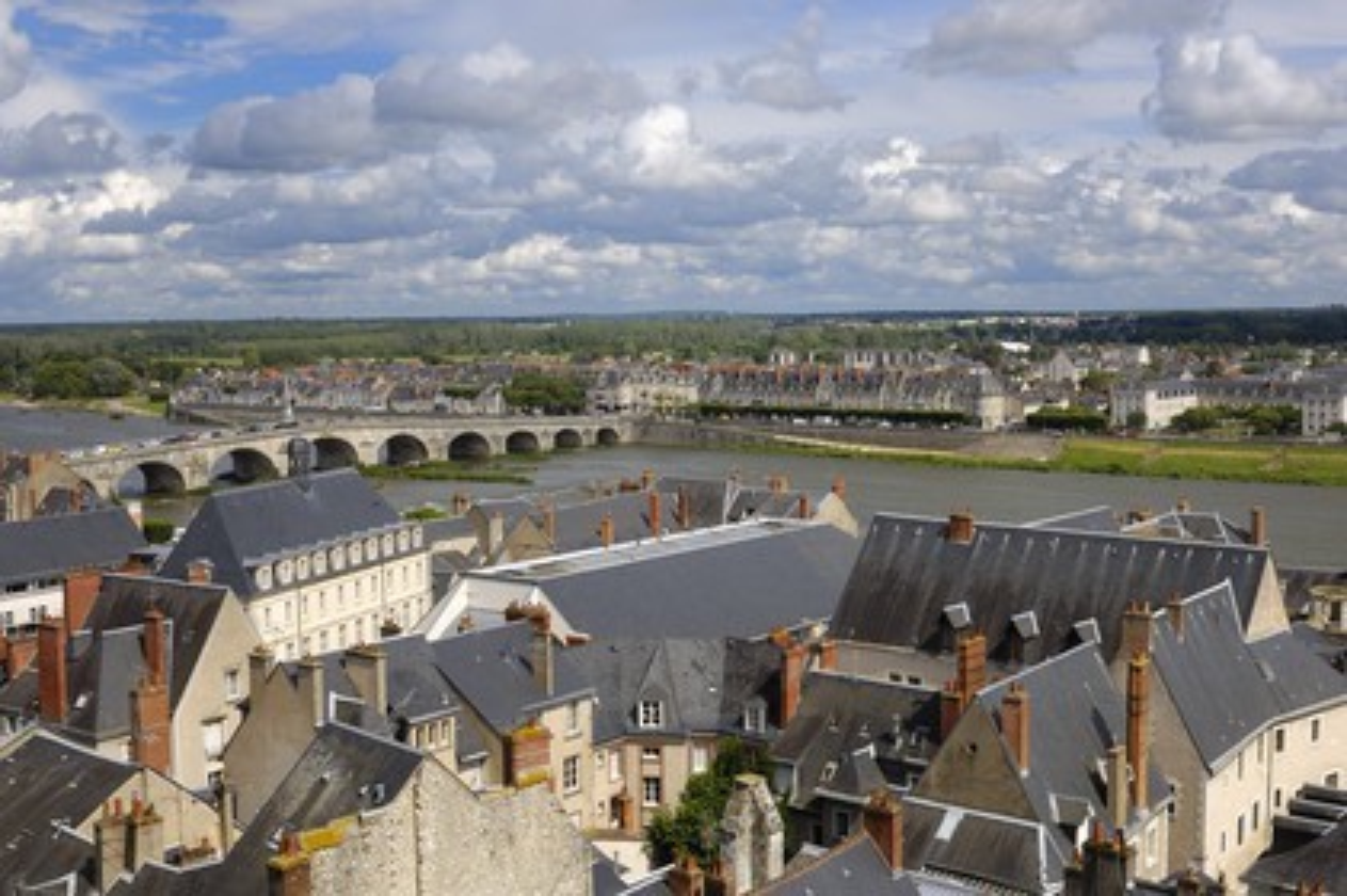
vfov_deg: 31.8
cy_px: 448
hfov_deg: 46.4
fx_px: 1570
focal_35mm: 42
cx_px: 674
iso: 100
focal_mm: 28
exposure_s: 1/160
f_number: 10
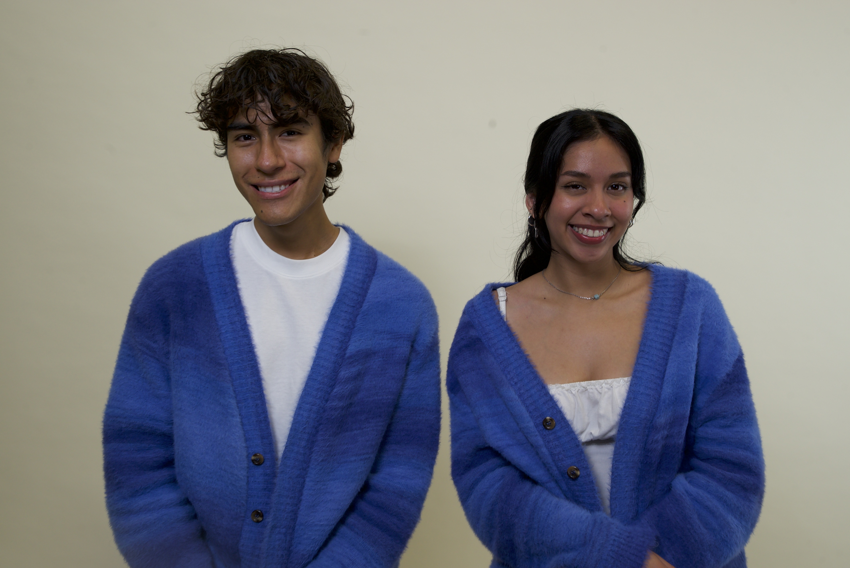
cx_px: 425
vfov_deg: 31.9
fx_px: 992
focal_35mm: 42
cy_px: 284
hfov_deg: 46.4
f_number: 8
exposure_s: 1/50
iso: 400
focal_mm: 42
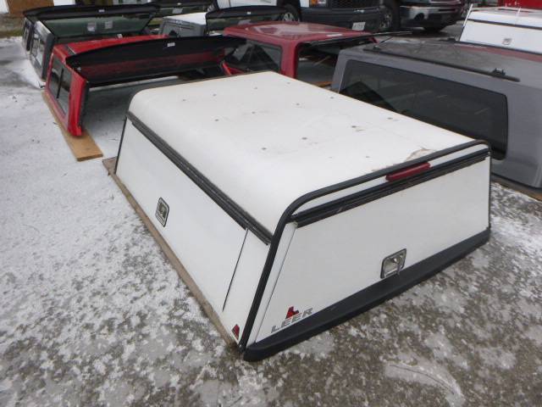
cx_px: 271
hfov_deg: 69.4
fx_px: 391
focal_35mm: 25
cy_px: 204
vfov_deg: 54.9
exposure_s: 1/60
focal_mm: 4.5
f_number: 3.9
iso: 200
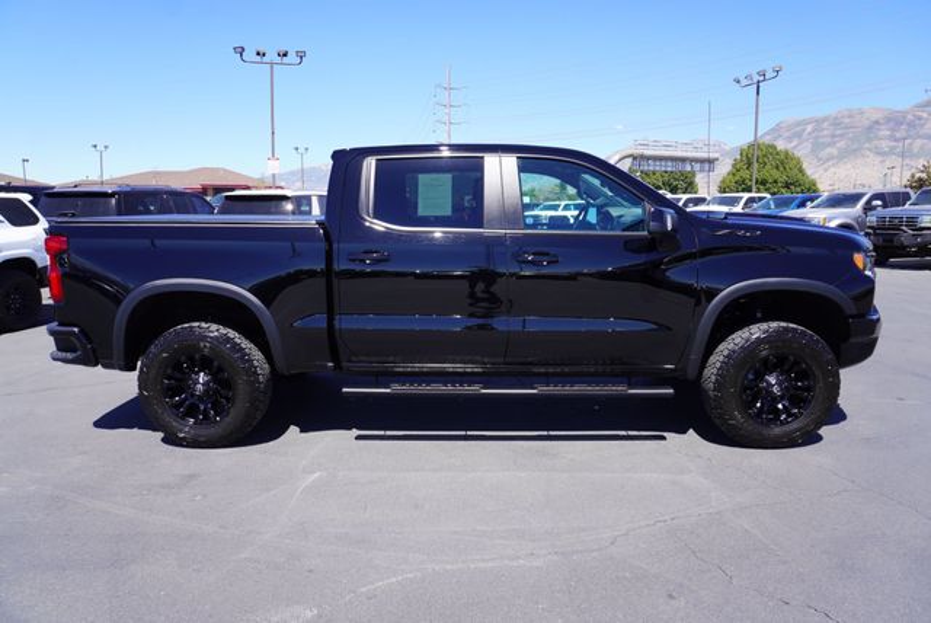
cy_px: 312
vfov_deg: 53.2
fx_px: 621
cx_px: 466
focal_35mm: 24
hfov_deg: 73.7
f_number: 8
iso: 100
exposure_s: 1/125
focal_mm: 16
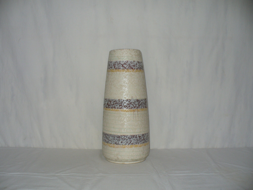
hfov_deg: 50.1
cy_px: 95
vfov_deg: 38.7
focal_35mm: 37
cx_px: 126
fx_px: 270
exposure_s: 1/30
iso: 100
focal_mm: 6.1
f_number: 2.8
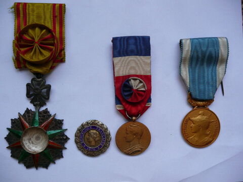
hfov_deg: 63.4
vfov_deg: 49.7
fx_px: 197
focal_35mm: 28
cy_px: 91
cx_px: 122
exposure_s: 1/40
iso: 100
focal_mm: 4.6
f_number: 3.3
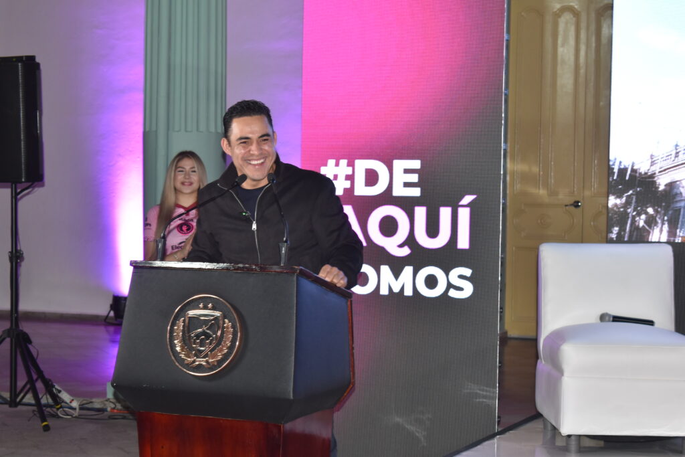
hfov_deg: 24.6
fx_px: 1570
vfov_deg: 16.6
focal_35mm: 82
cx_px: 342
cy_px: 228
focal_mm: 55
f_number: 5.6
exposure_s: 1/60
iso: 800
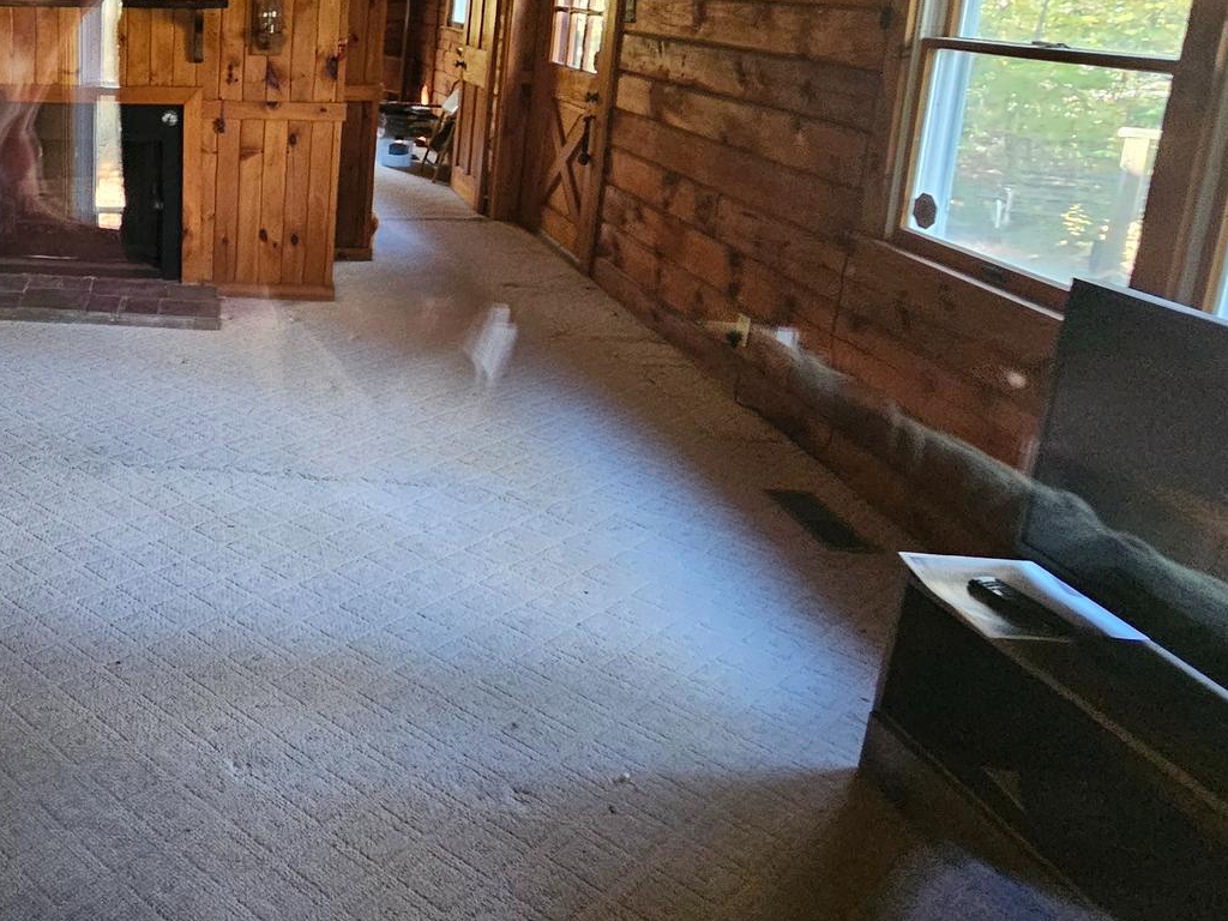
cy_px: 205
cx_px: 61
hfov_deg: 55.5
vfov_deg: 50.4
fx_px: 922
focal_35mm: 26
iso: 640
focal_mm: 2.2
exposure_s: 1/24
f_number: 2.2
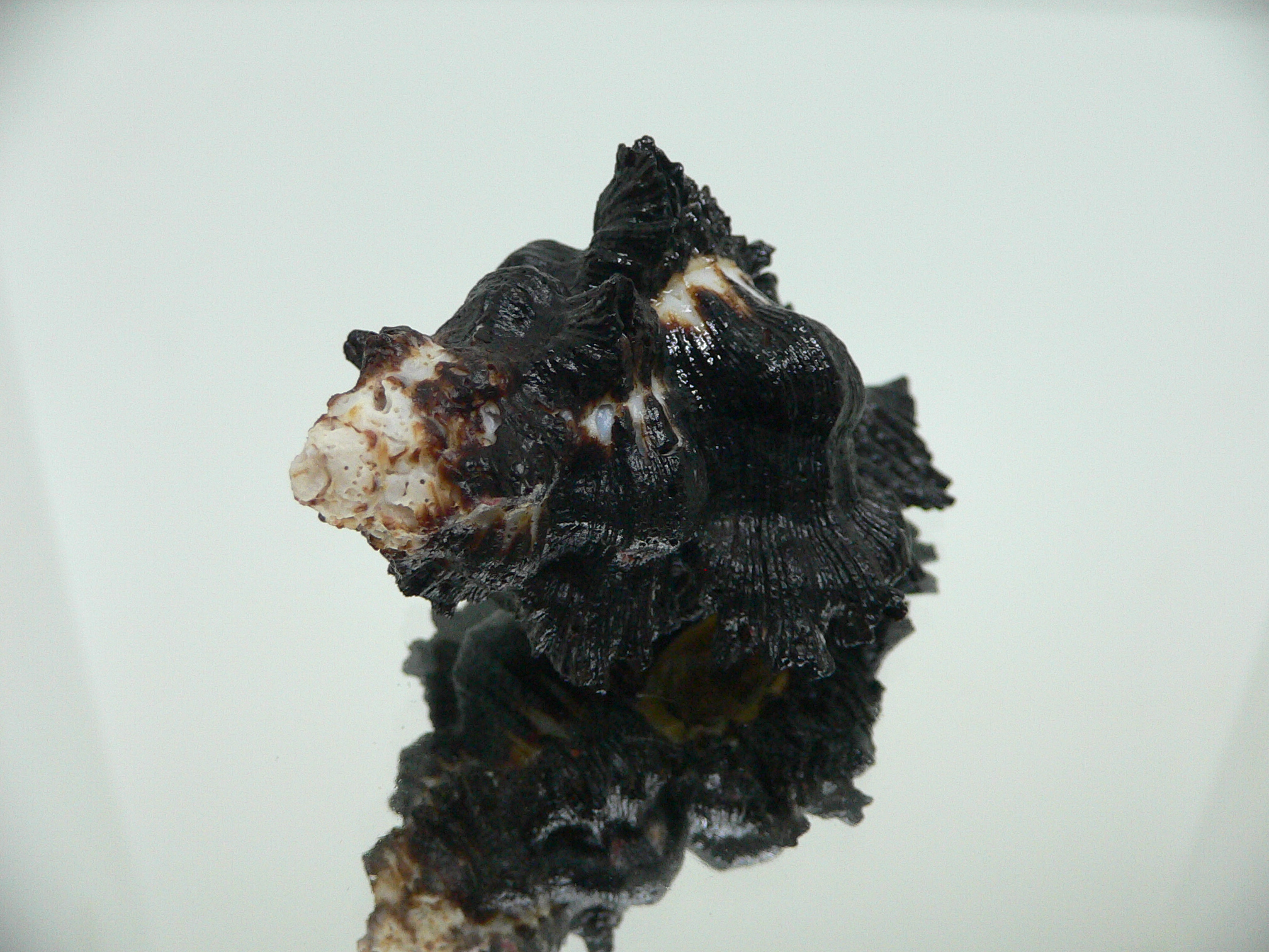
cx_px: 634
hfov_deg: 52.6
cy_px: 476
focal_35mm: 35
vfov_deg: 40.7
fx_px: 1283
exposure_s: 1/60
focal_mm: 4.6
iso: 200
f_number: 2.8
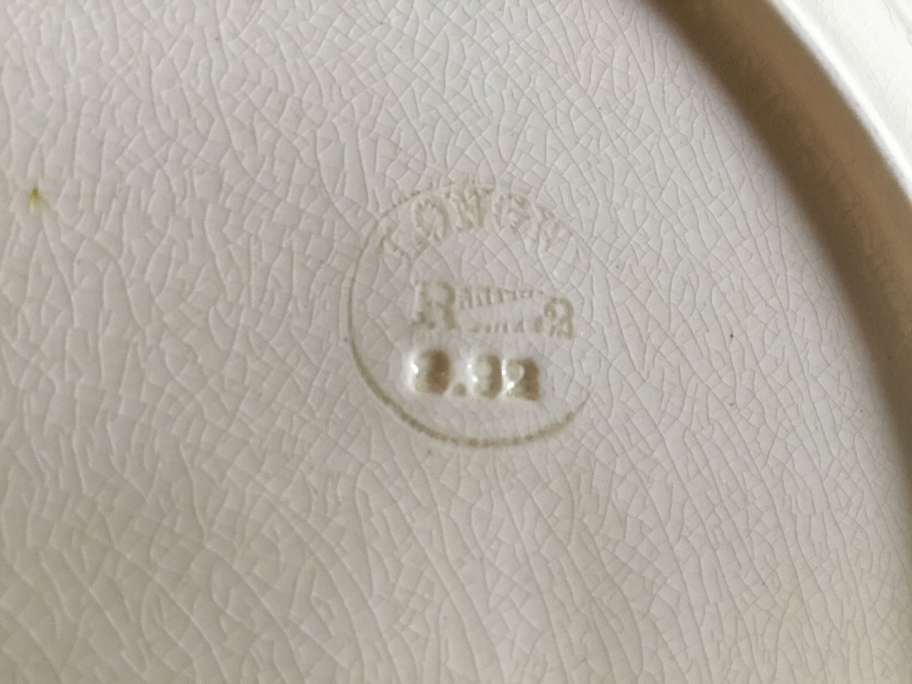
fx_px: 817
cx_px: 456
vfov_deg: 45.4
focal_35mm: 31
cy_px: 342
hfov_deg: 58.4
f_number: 2.4
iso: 100
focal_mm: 3.3
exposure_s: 1/33
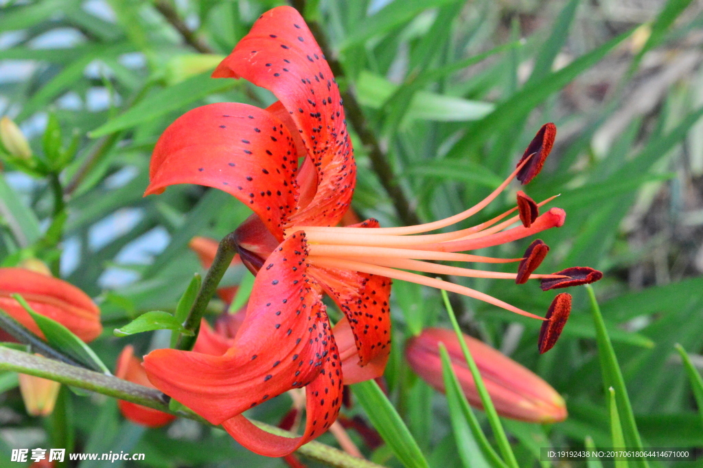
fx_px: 3395
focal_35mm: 174
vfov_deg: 7.9
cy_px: 234
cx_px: 352
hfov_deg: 11.8
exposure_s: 1/250
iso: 5600
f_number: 20
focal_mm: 116
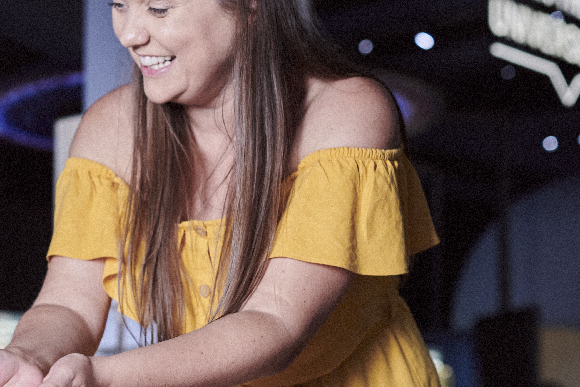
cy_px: 294
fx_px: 1434
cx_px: 15
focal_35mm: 89
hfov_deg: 22.1
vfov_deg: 15.3
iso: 640
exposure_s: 1/160
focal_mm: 35
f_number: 2.2
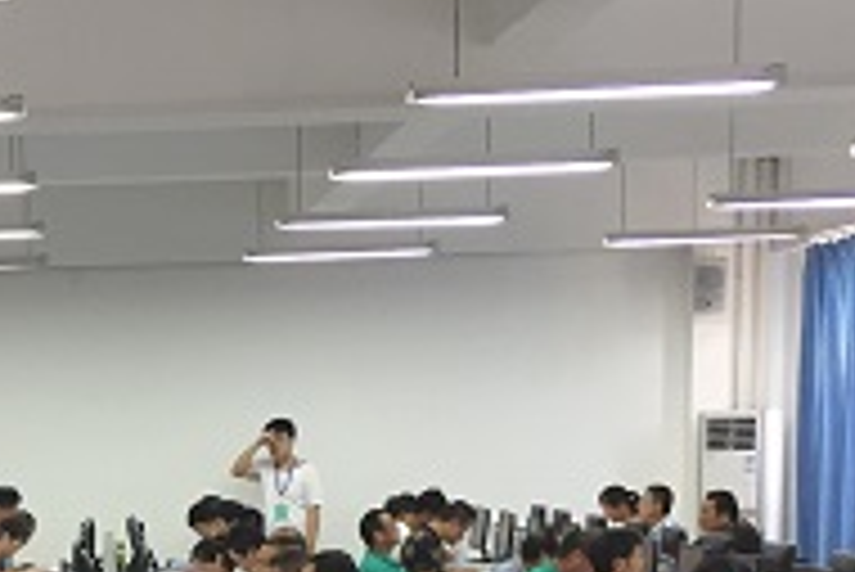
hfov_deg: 20.5
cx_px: -63
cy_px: 788
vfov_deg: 13.8
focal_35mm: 95
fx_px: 2258
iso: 80
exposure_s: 1/33
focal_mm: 4.15
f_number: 2.2
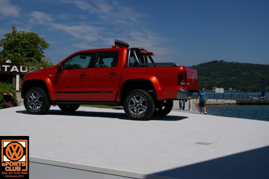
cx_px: 134
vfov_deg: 27.2
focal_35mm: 50
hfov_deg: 40.0
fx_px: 370
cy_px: 90
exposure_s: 1/2000
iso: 200
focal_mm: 33
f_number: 5.6
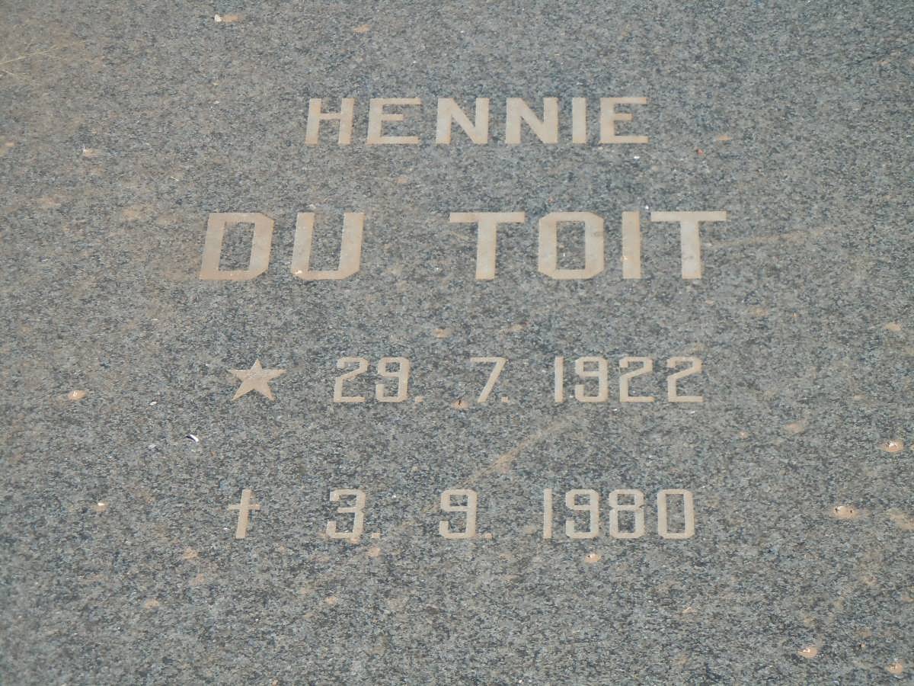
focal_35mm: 133
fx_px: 3512
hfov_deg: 14.8
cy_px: 343
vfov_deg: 11.1
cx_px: 457
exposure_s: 1/1000
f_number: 4.6
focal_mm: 24
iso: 200
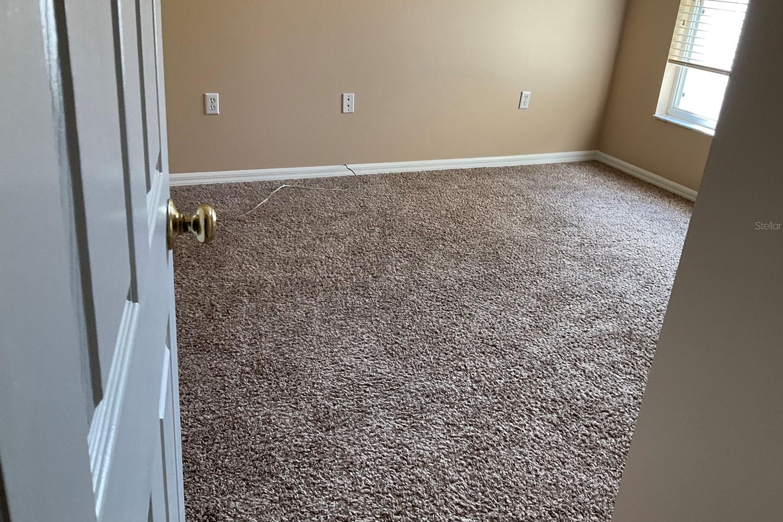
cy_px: 225
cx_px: 400
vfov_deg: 42.2
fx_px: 674
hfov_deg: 60.3
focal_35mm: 31
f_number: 1.8
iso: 64
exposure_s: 1/60
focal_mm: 3
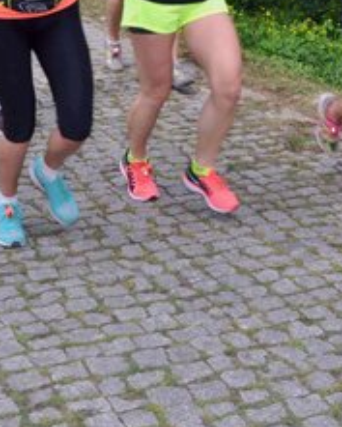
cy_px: 48
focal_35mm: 91
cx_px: 243
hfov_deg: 16.8
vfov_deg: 20.6
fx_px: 1151
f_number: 25
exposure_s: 1/200
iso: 800
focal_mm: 22
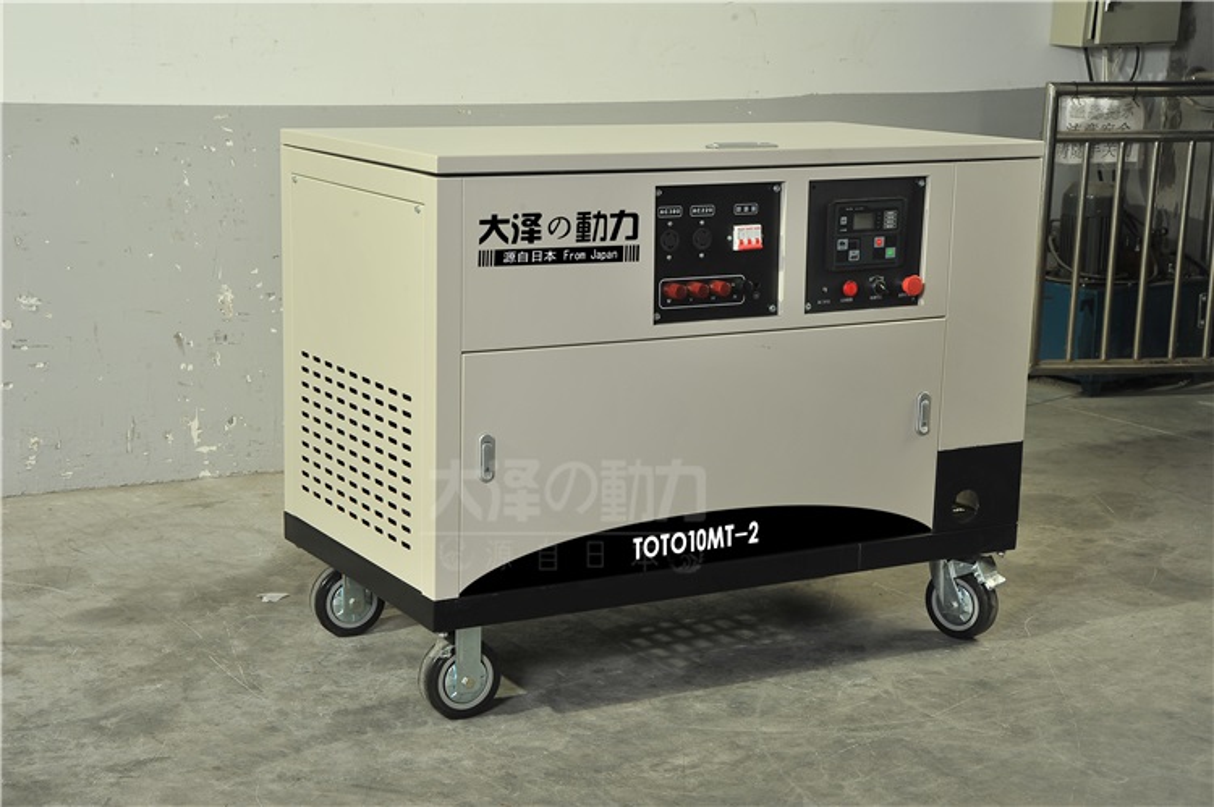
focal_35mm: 62
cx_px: 607
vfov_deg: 21.9
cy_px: 404
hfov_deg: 32.4
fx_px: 2089
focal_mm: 62
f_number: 14
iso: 160
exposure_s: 1/125
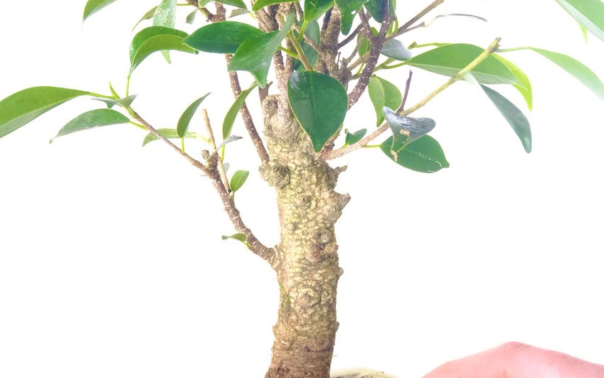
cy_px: 170
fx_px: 3441
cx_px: 302
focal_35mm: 209
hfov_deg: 10.0
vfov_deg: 6.3
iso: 1600
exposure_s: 1/13
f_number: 11
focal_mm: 90.4
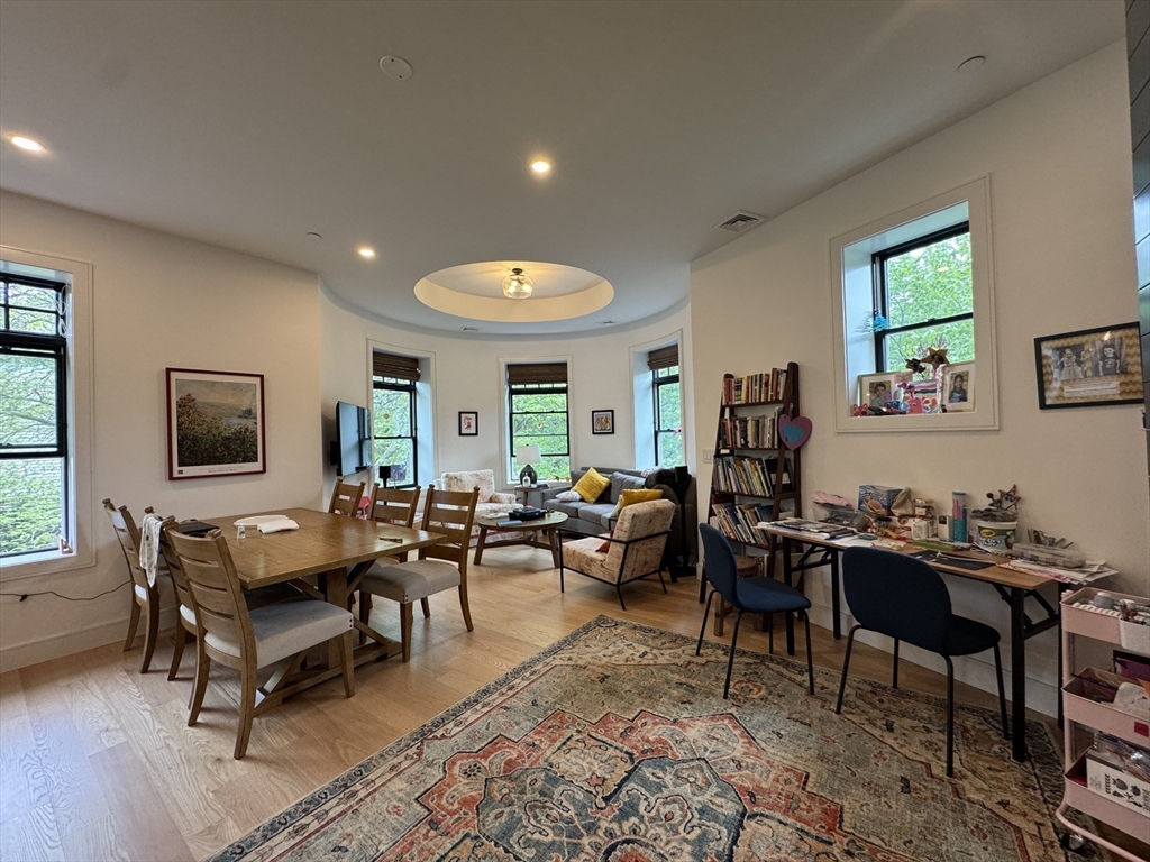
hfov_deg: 102.1
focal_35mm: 14
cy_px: 431
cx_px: 575
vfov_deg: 85.7
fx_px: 465
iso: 200
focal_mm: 2.22
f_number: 2.2
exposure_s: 1/120
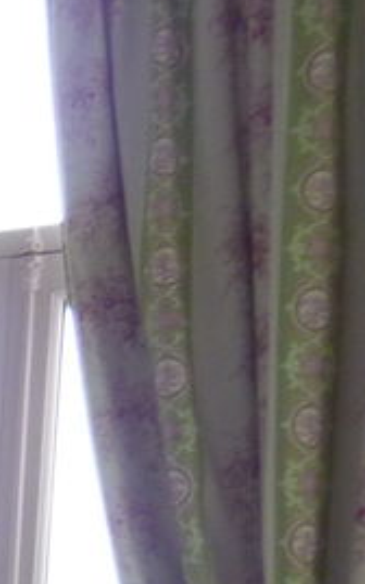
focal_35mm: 118
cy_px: 769
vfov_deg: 16.6
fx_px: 1879
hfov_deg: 8.3
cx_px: -902
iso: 100
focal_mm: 4.5
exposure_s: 1/30
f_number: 3.3
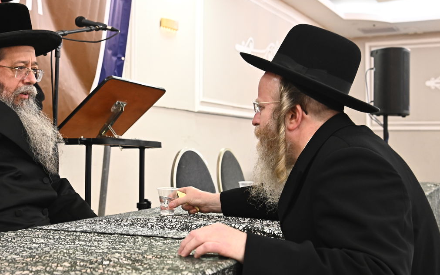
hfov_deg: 32.8
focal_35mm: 62
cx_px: 159
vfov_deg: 20.9
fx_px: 744
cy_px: 96
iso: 2500
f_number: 5.6
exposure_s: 1/100
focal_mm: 44
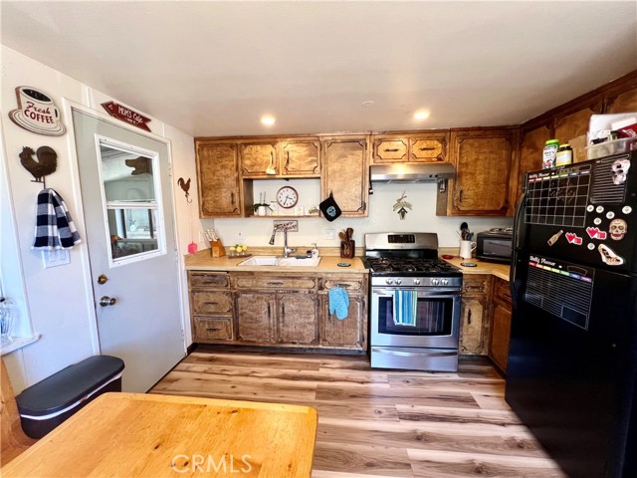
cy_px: 239
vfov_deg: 89.9
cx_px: 318
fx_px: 239
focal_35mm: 13
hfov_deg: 106.2
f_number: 1.8
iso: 125
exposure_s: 1/60
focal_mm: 1.57
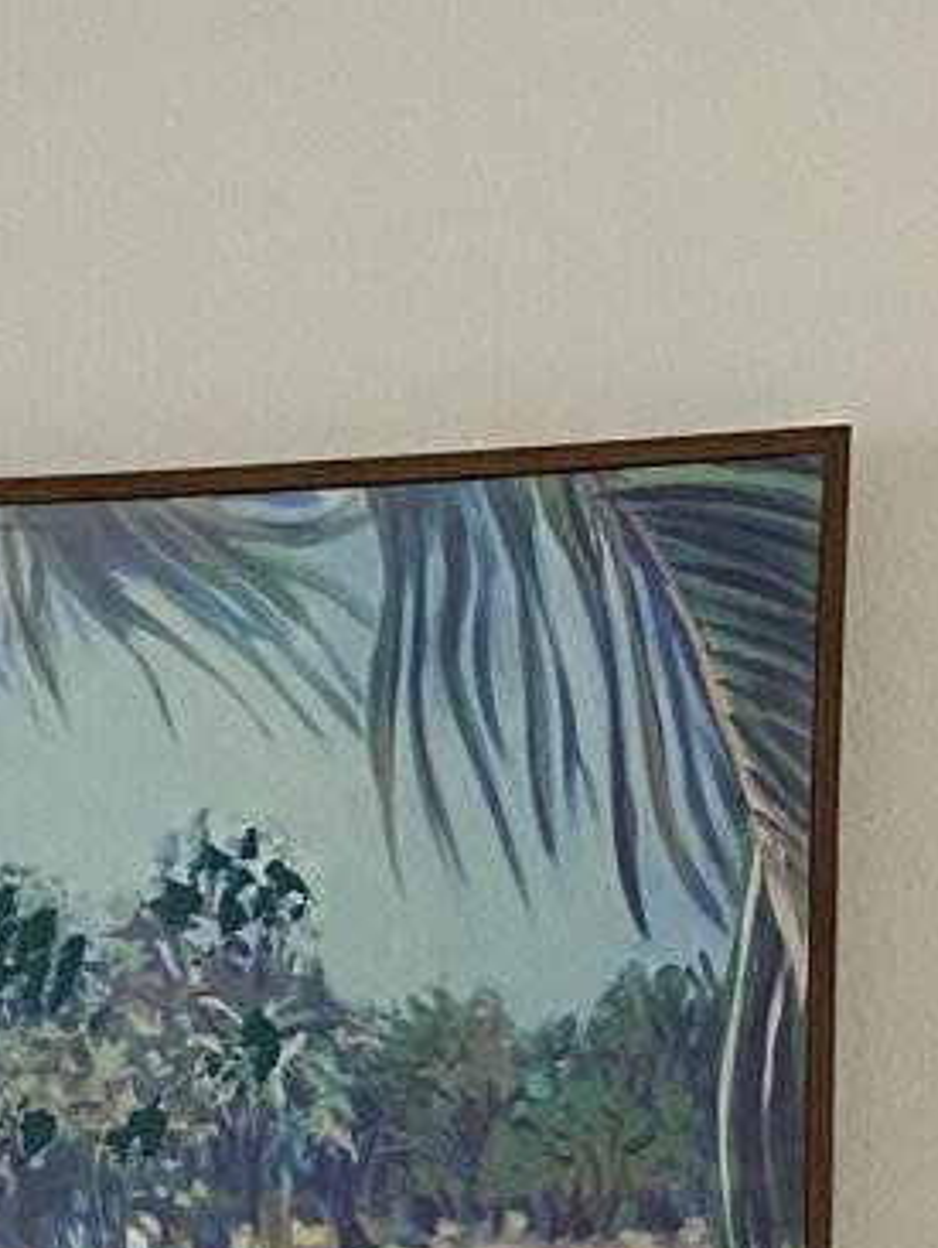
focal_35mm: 142
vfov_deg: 11.6
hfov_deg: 9.5
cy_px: 2936
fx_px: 5124
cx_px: -1129
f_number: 1.8
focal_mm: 4.25
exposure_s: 1/72
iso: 125
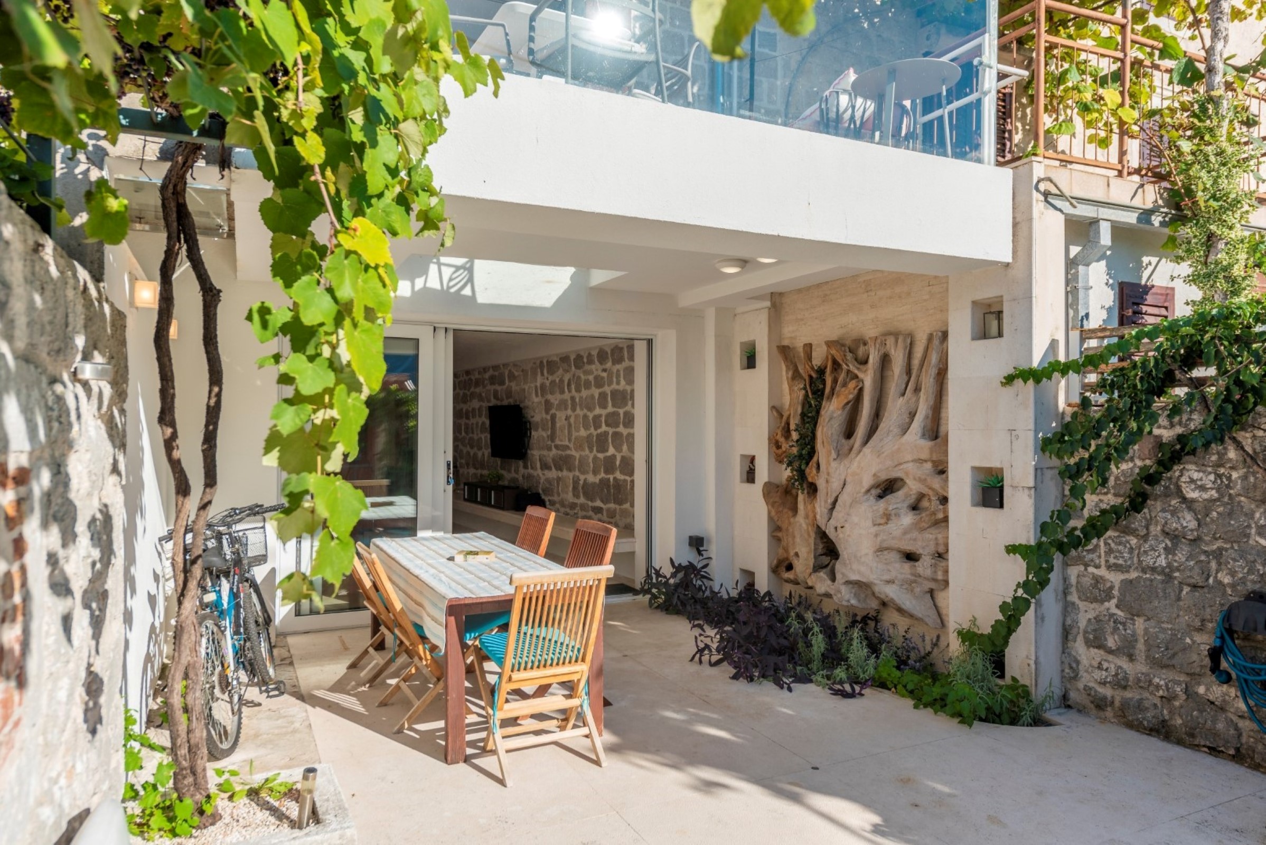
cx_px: 633
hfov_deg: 73.7
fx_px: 844
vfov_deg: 53.2
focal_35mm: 24
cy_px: 422
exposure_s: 1/800
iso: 100
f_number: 5
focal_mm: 24
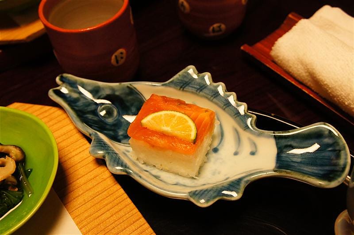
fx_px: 364
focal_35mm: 37
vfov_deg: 35.9
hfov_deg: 51.9
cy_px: 118
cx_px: 177
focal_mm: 25
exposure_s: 1/30
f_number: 5.6
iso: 1600
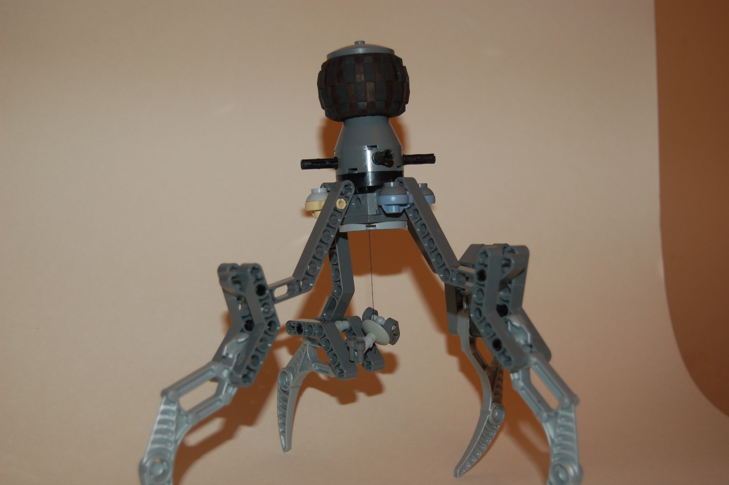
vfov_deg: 26.4
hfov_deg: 38.9
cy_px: 242
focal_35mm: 51
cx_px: 364
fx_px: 1032
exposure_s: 1/60
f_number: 4.5
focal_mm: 34
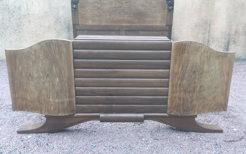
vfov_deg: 40.6
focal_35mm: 31
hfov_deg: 61.2
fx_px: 208
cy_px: 76
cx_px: 124
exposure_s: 1/100
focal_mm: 4.15
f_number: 2.2
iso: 25
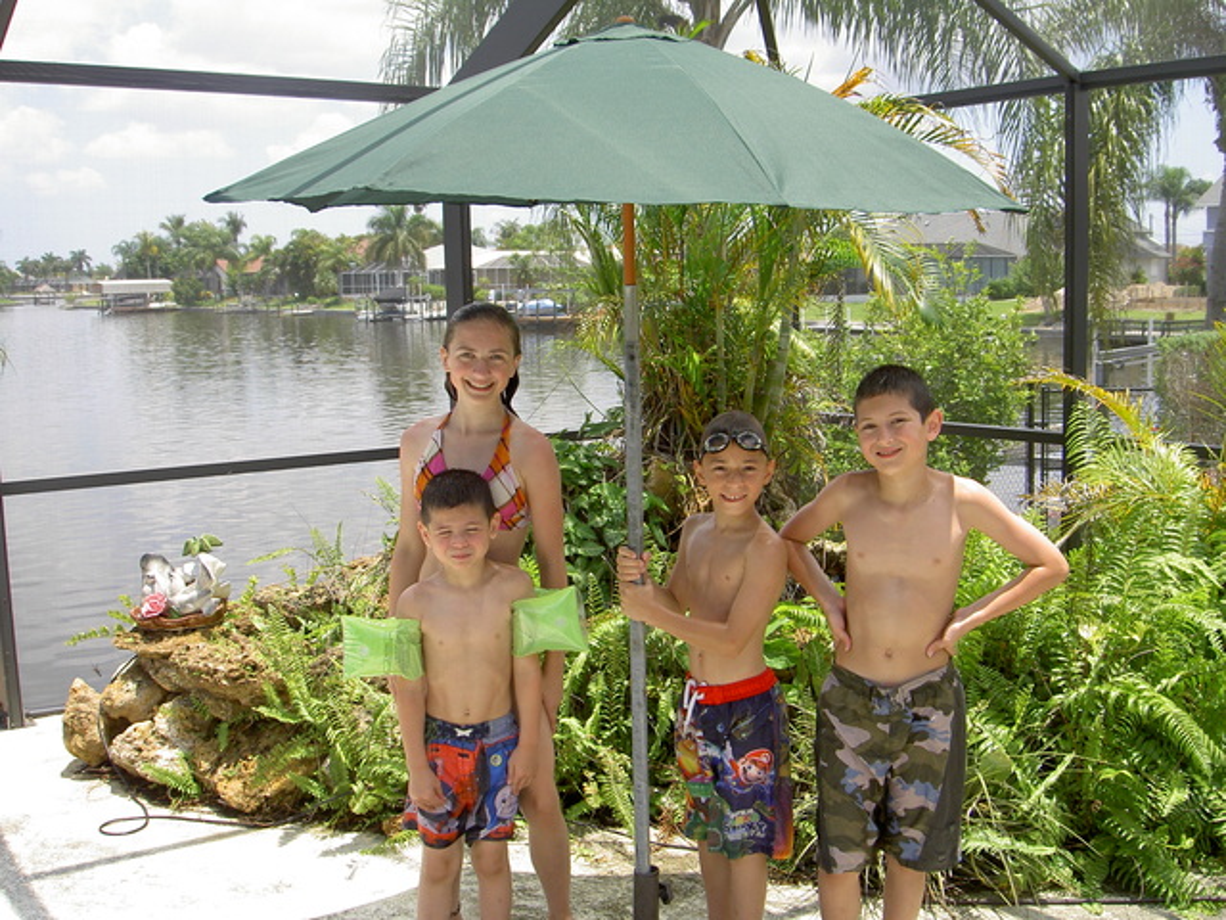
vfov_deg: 36.8
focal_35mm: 39
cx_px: 613
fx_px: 1381
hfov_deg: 47.9
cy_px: 460
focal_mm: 8
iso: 100
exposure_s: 1/125
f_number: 4.7
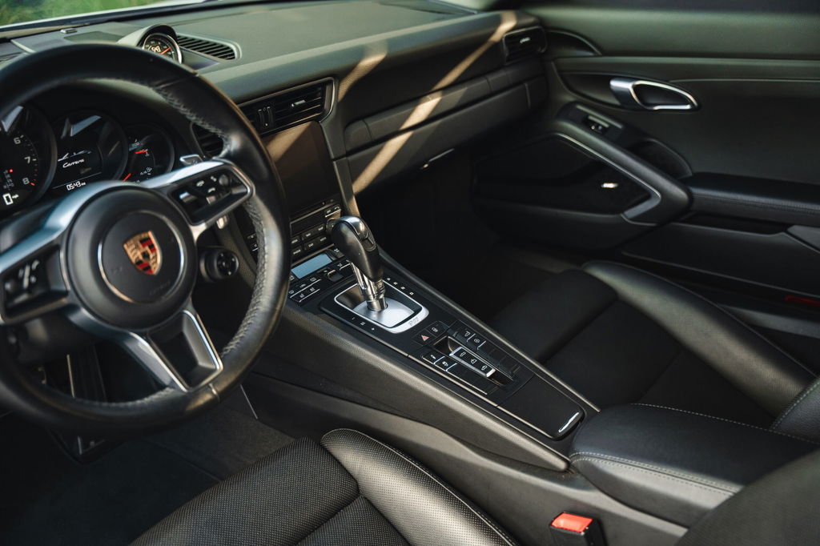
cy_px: 273
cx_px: 410
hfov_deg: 50.4
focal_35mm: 38
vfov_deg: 34.8
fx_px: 872
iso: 800
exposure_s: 1/125
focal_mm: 38.3
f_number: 2.8
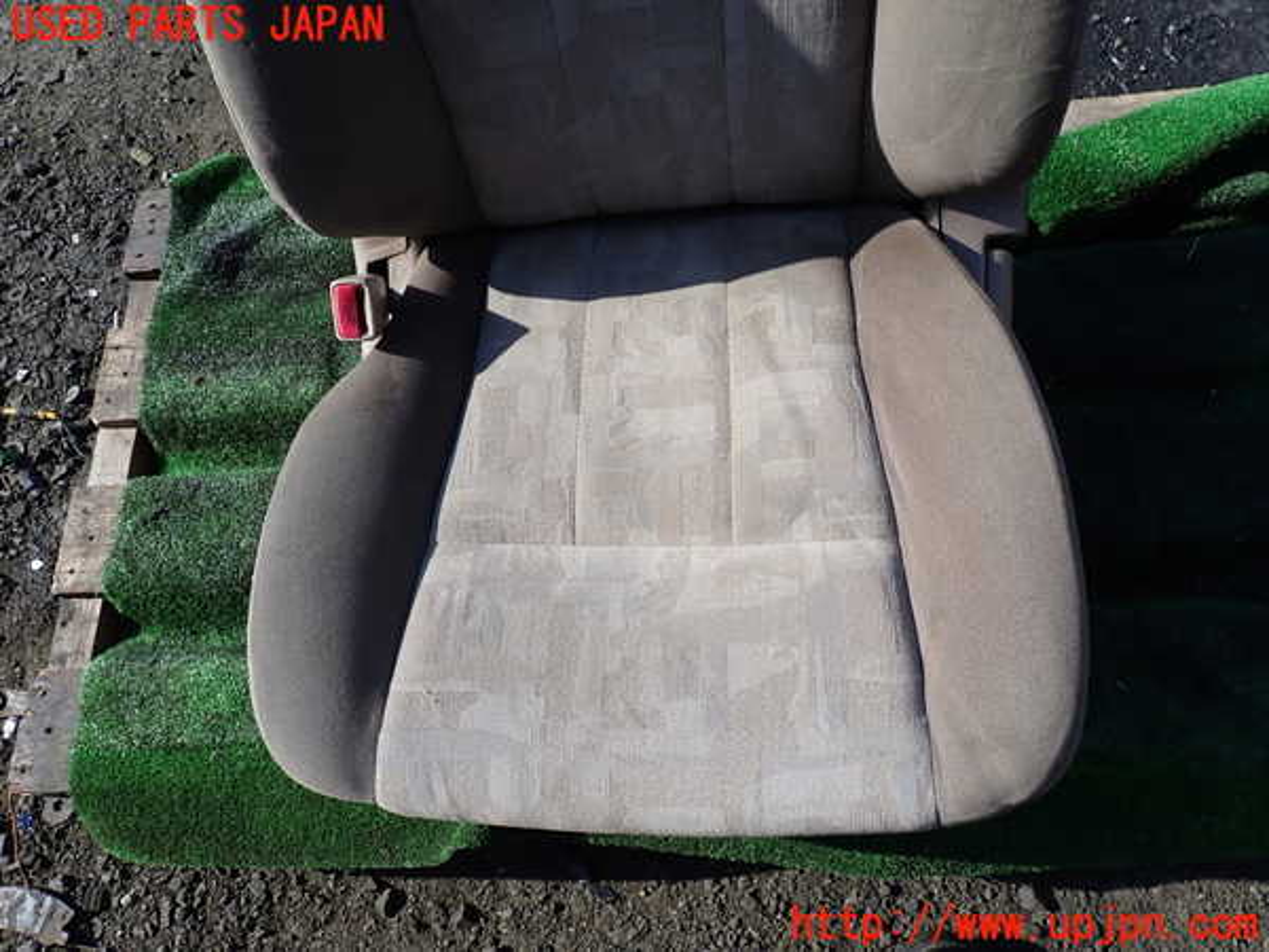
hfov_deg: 69.4
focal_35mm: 25
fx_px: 916
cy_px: 476
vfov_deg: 54.9
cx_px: 634
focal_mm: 4.5
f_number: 8
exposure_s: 1/125
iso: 100
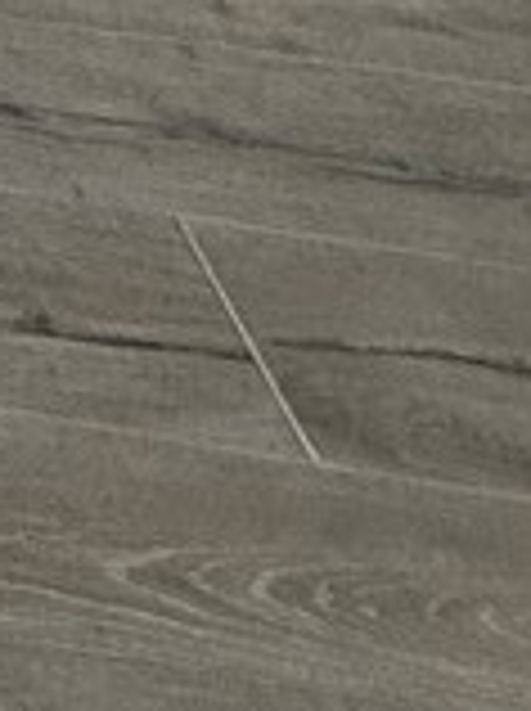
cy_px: -1382
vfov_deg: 11.8
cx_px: -1071
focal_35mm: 91
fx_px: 1866
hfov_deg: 10.8
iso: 125
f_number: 2.2
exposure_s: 1/99
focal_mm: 2.22
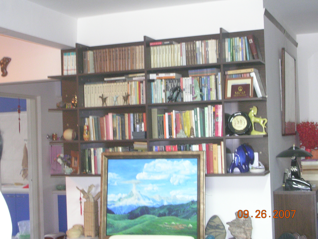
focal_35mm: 60
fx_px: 551
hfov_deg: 32.2
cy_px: 120
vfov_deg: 24.4
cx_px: 159
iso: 200
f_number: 3.4
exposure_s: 1/5.1
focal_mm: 9.1
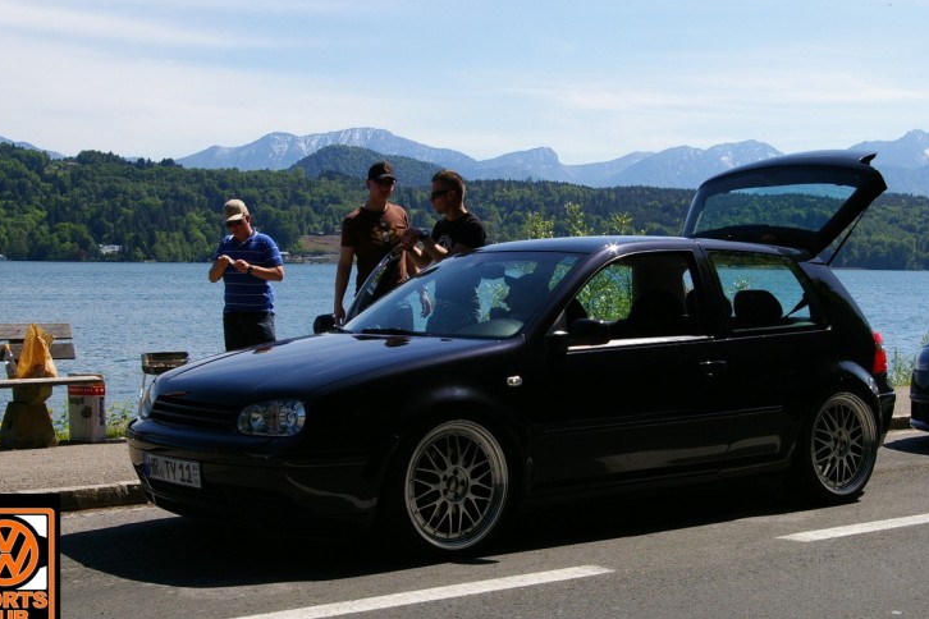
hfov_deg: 36.5
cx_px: 462
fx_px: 1408
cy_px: 317
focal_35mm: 55
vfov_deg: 24.8
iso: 200
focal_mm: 33
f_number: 9.5
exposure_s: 1/250
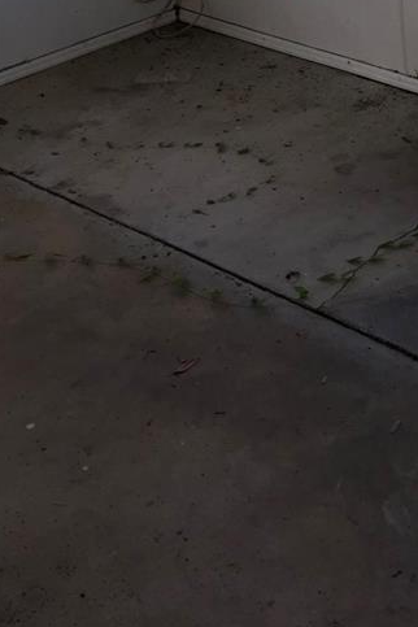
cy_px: -45
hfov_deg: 17.7
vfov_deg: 25.2
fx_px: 1306
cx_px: 434
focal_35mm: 75
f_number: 2.2
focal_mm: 4.15
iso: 32
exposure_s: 1/40
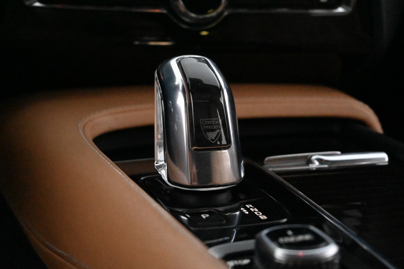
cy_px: 134
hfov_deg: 29.9
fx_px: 757
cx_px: 202
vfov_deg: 20.2
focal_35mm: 68
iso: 20000
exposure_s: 1/80
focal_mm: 45
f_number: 6
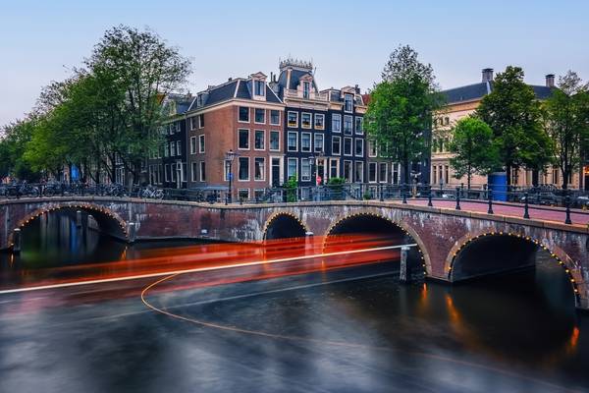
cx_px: 294
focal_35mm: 28
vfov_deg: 46.4
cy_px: 196
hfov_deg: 65.5
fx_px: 458
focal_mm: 28
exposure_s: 25
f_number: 16
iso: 64
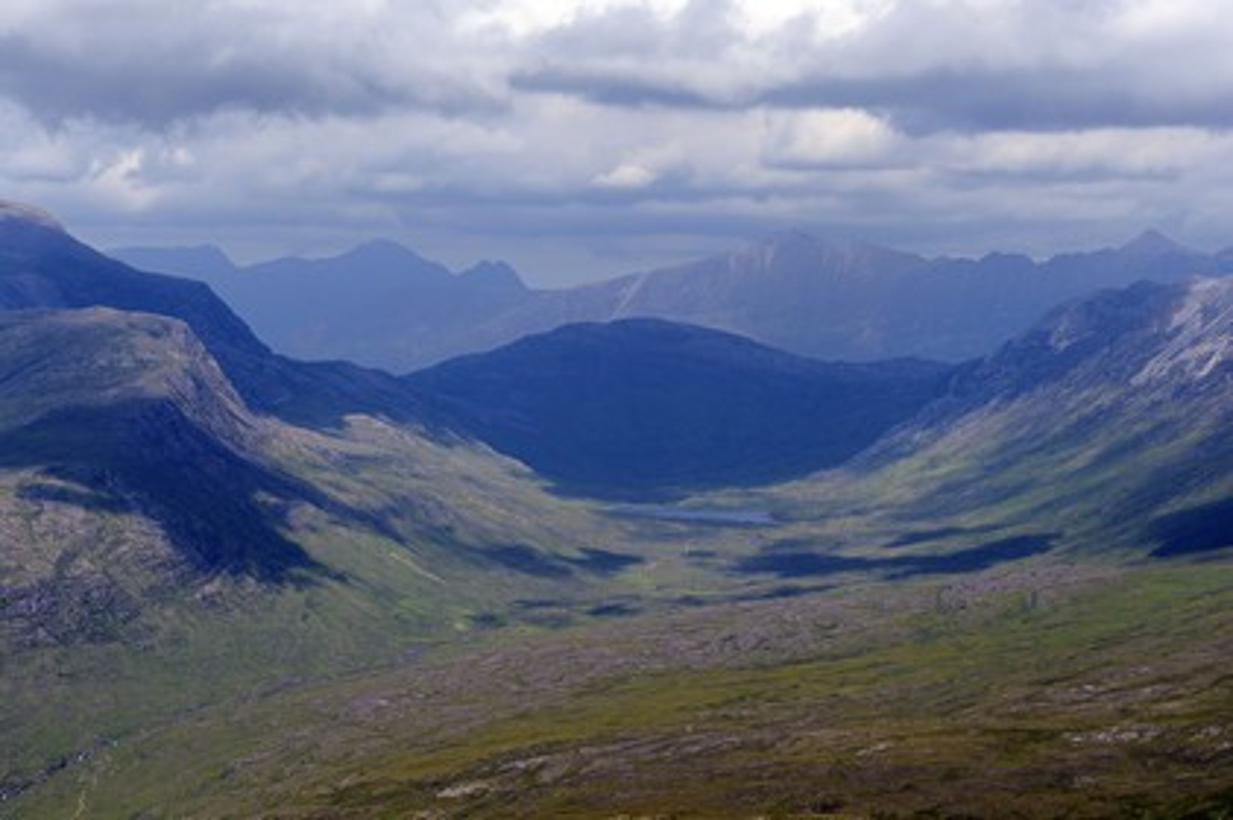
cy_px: 410
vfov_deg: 16.6
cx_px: 616
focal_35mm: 82
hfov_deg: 24.8
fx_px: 2806
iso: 400
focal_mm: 82
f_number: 9
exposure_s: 1/800
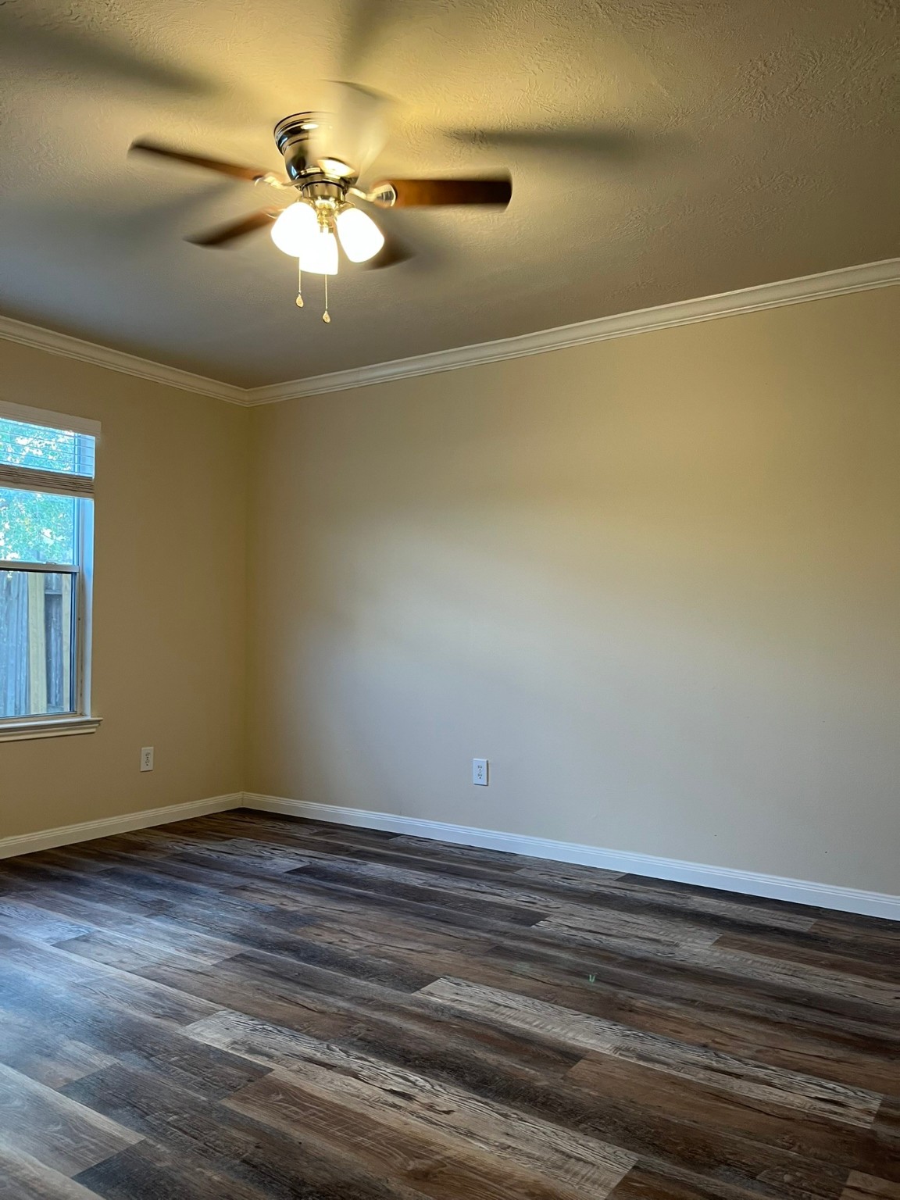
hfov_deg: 53.1
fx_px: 901
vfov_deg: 67.3
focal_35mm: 26
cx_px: 450
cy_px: 600
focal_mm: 5.1
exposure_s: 1/60
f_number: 1.6
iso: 80
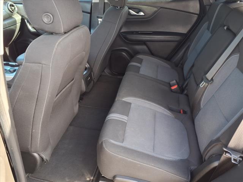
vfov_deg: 51.4
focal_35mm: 27
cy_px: 91
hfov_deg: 65.3
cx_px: 122
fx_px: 190
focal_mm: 3.58
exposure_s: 1/40
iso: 40
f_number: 1.9
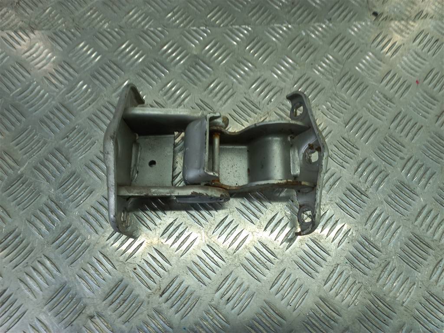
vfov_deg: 54.9
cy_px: 166
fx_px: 321
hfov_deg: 69.4
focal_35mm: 25
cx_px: 222
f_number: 1.8
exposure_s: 1/50
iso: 40
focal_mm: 4.6
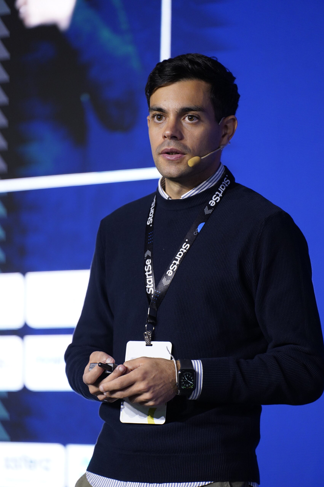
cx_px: 162
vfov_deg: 11.4
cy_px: 244
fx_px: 2434
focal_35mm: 180
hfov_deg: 7.6
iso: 2500
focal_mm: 180
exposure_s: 1/250
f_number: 2.8
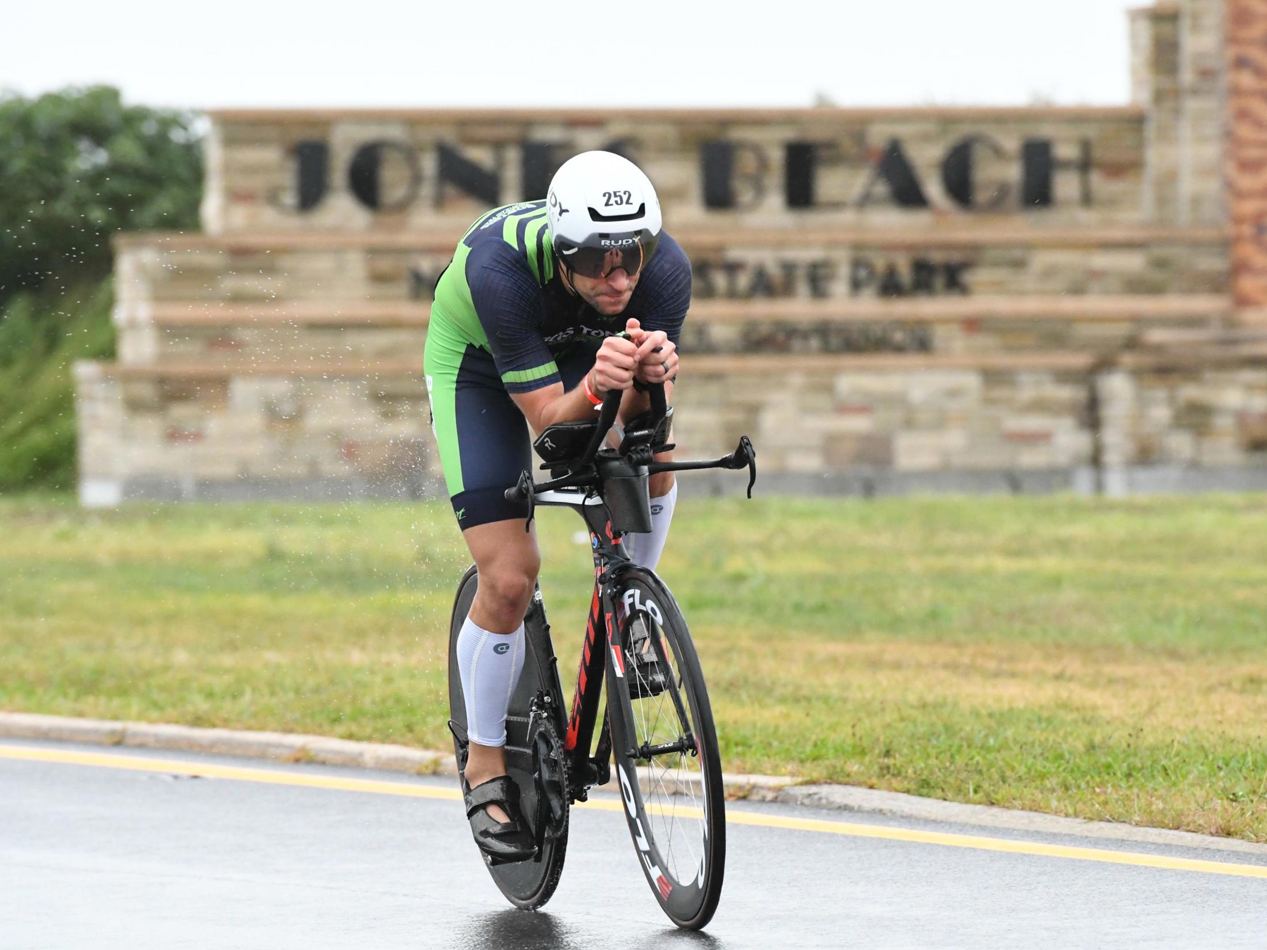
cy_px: 475
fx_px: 11896
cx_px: 671
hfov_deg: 6.1
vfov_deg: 4.6
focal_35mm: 325
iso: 4500
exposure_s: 1/1000
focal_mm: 200
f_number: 5.6
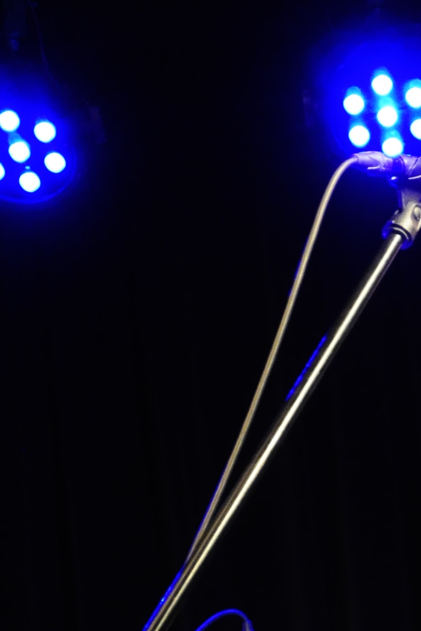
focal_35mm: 244
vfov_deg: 8.3
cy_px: 835
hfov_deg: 5.6
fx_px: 4279
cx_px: 643
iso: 1600
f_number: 5
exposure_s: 1/60
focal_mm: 52
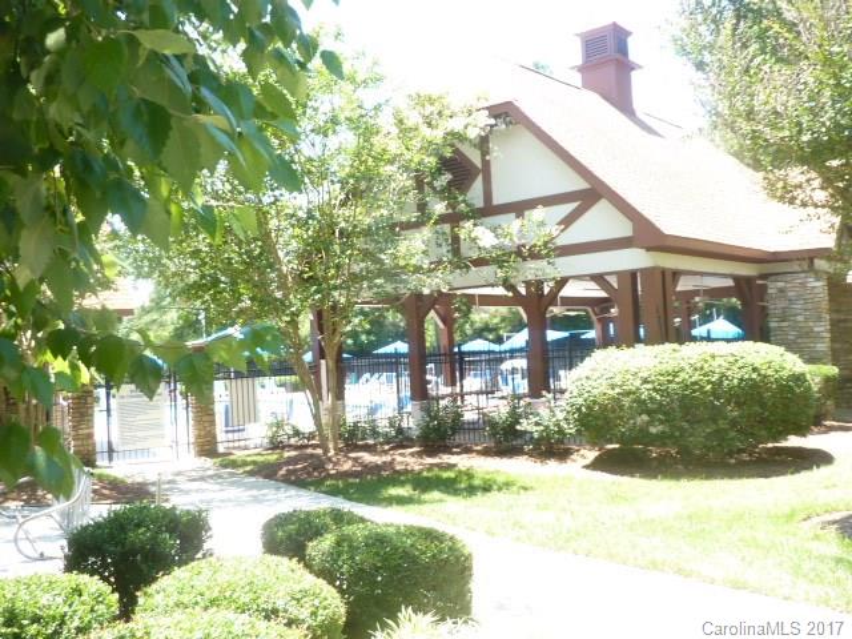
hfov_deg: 51.4
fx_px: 886
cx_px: 426
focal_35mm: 36
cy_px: 320
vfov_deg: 39.7
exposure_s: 1/80
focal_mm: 4.1
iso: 80
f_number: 3.3
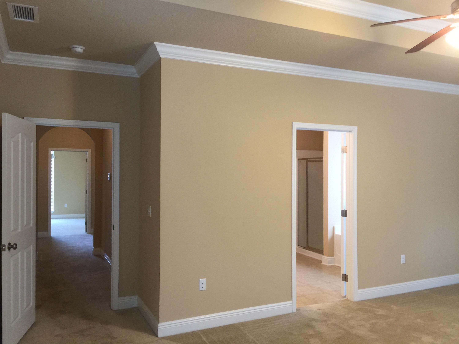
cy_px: 172
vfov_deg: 48.2
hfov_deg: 61.7
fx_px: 385
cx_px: 230
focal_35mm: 29
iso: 50
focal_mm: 4.15
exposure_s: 1/15
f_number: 2.2
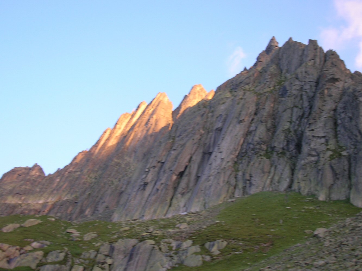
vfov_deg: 27.0
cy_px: 136
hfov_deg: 35.5
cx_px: 181
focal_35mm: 54
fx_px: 565
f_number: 3.4
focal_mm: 9
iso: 50
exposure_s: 1/43.3
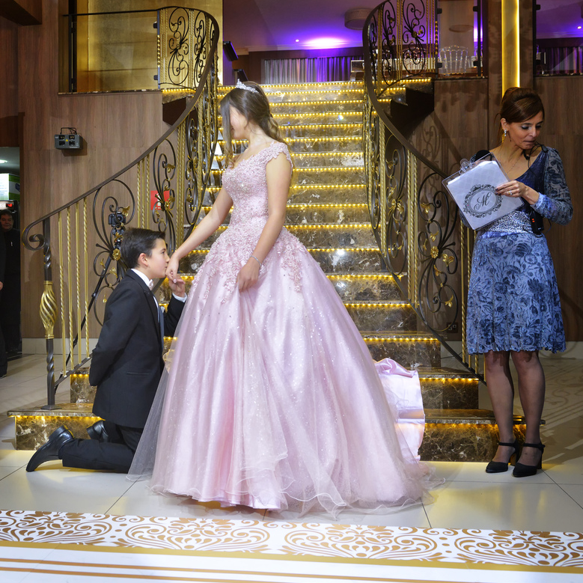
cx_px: 239
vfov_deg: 43.9
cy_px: 286
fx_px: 724
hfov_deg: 43.7
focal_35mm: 38
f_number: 5.6
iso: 3200
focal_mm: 29
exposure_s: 1/160
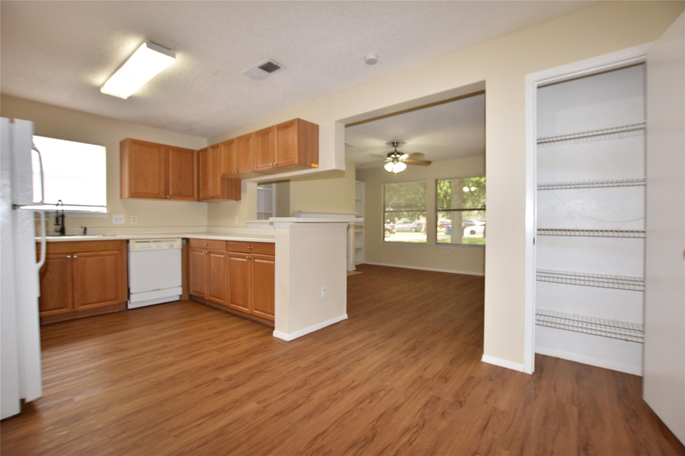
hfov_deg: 100.4
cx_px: 342
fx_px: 285
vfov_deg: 77.3
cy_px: 228
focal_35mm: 15
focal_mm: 10
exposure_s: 1/60
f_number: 5
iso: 320
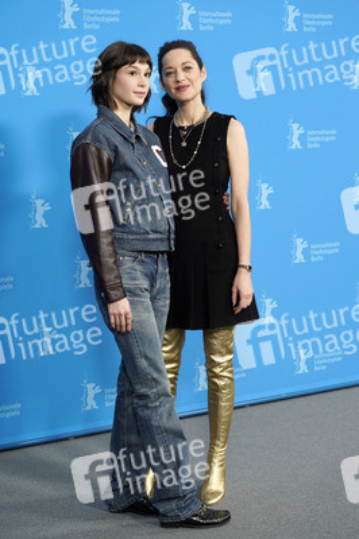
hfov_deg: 23.7
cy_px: 270
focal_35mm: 57
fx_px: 854
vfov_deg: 35.1
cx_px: 180
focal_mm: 57
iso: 2000
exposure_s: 1/160
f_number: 5.6
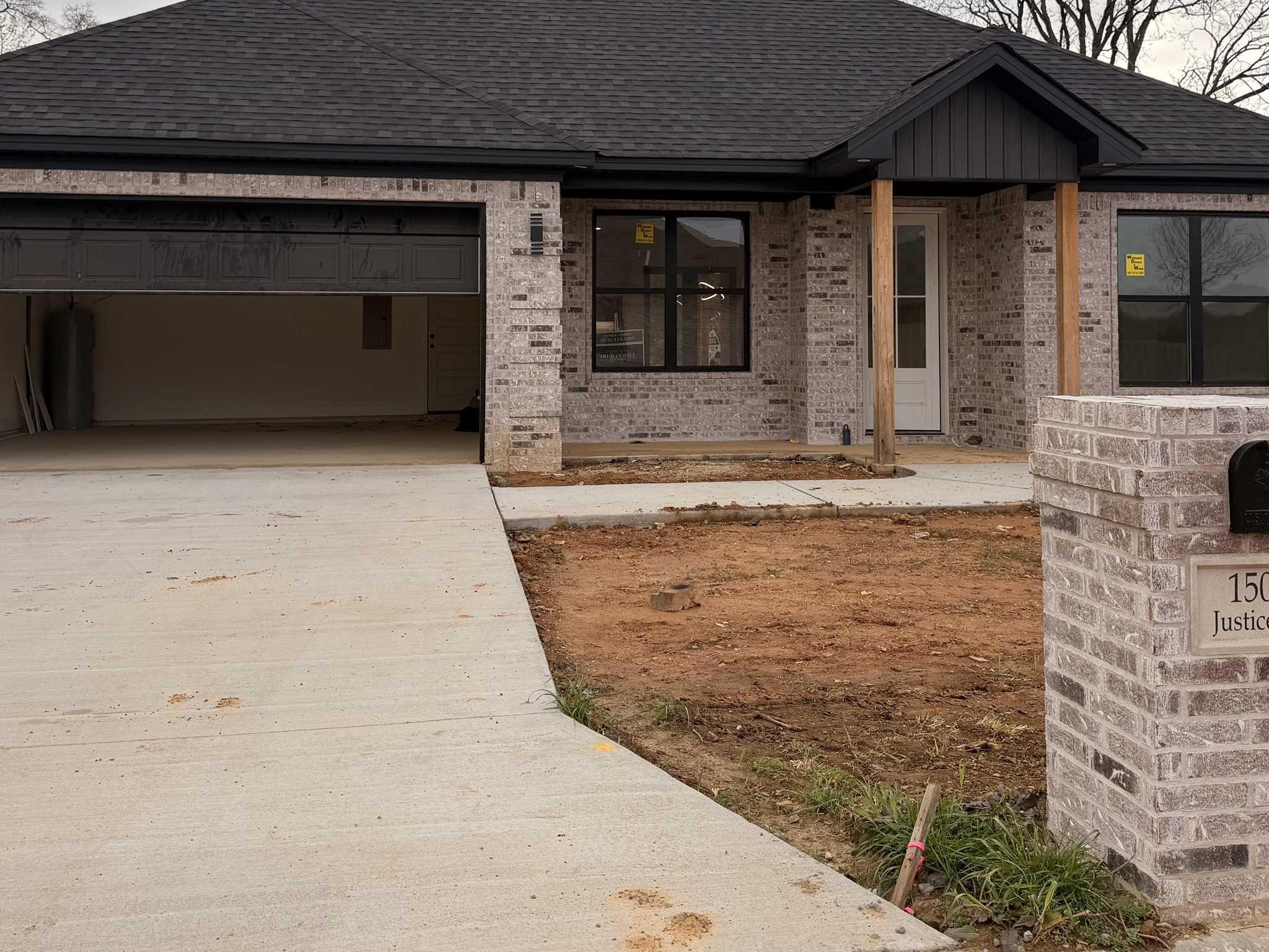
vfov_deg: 39.0
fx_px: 1320
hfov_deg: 51.3
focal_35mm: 36
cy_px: 284
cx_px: 674
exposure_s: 1/2053
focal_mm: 6.76
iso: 80
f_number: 1.78
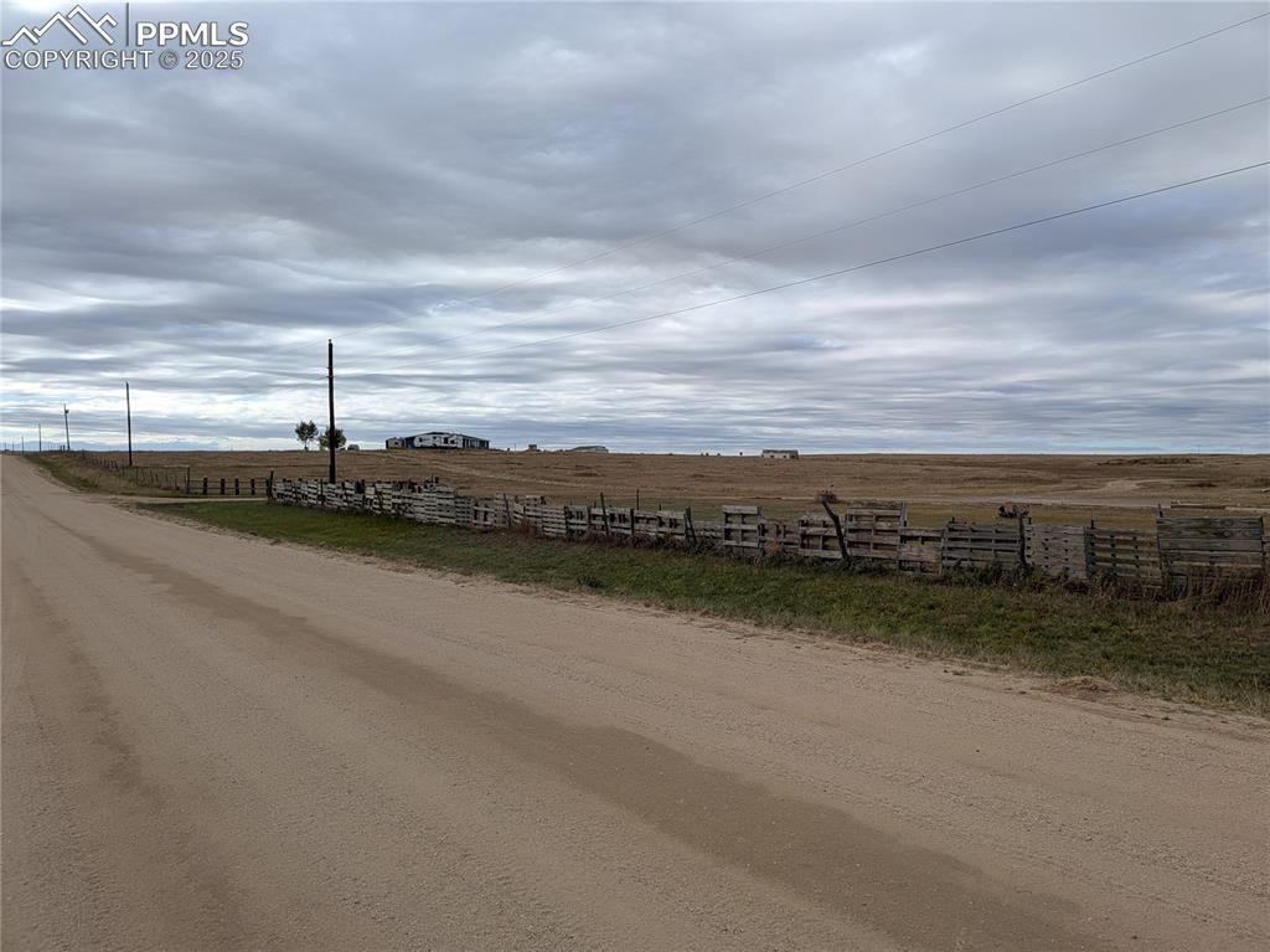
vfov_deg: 56.8
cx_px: 635
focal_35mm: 24
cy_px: 476
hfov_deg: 71.6
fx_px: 880
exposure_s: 1/1527
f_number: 1.7
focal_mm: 4.53
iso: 27
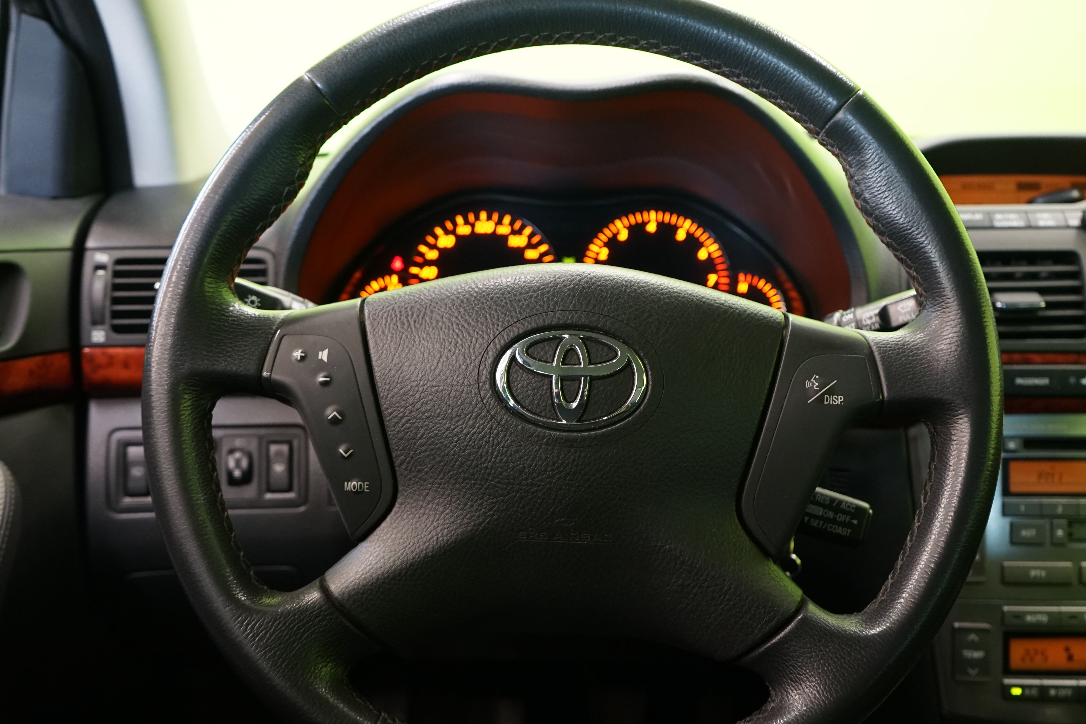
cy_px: 399
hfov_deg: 55.8
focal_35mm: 34
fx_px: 1026
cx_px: 570
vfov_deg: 38.8
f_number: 5
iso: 1600
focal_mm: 29
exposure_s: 1/20
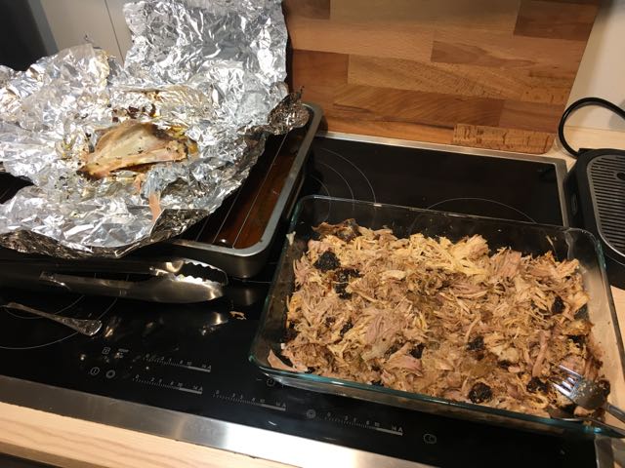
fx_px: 524
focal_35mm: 29
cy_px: 234
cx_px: 312
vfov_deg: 48.2
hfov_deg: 61.7
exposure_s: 1/33
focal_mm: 4.15
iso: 64
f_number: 2.2
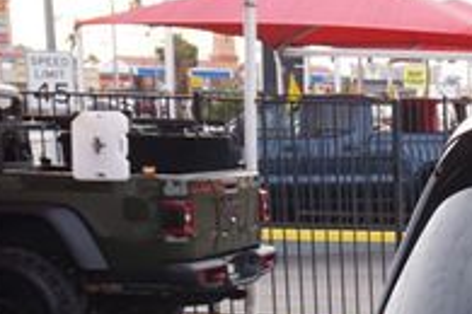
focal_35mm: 118
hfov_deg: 15.6
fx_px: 1547
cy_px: 500
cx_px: 758
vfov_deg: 11.1
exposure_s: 1/80
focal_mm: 24
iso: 100
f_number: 6.3
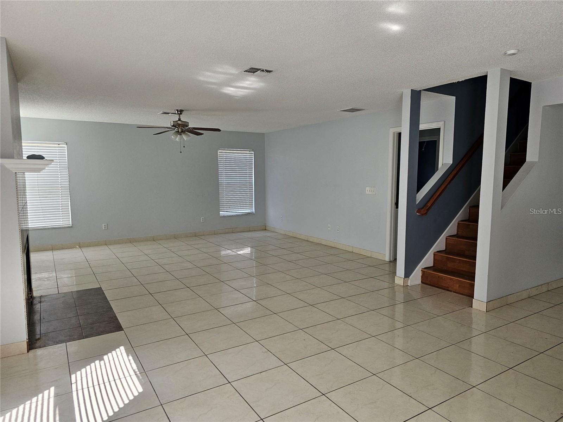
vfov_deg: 58.9
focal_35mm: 23
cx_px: 282
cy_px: 211
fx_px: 374
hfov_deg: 73.9
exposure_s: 1/207
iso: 100
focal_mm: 6.3
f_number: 1.7
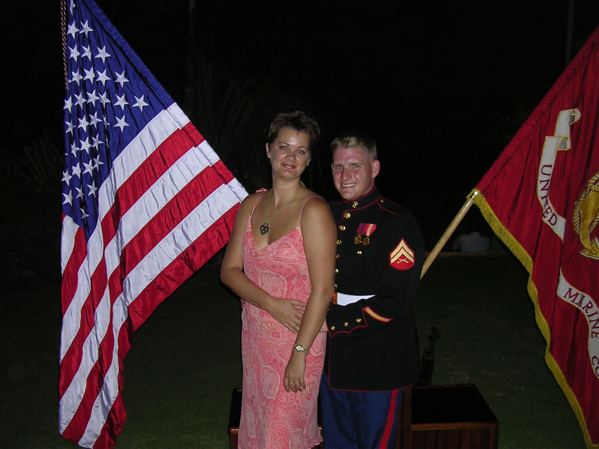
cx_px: 300
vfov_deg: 37.7
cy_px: 224
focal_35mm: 38
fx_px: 658
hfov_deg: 49.0
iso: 224
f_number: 2.8
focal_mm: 5.8
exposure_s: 1/60.1
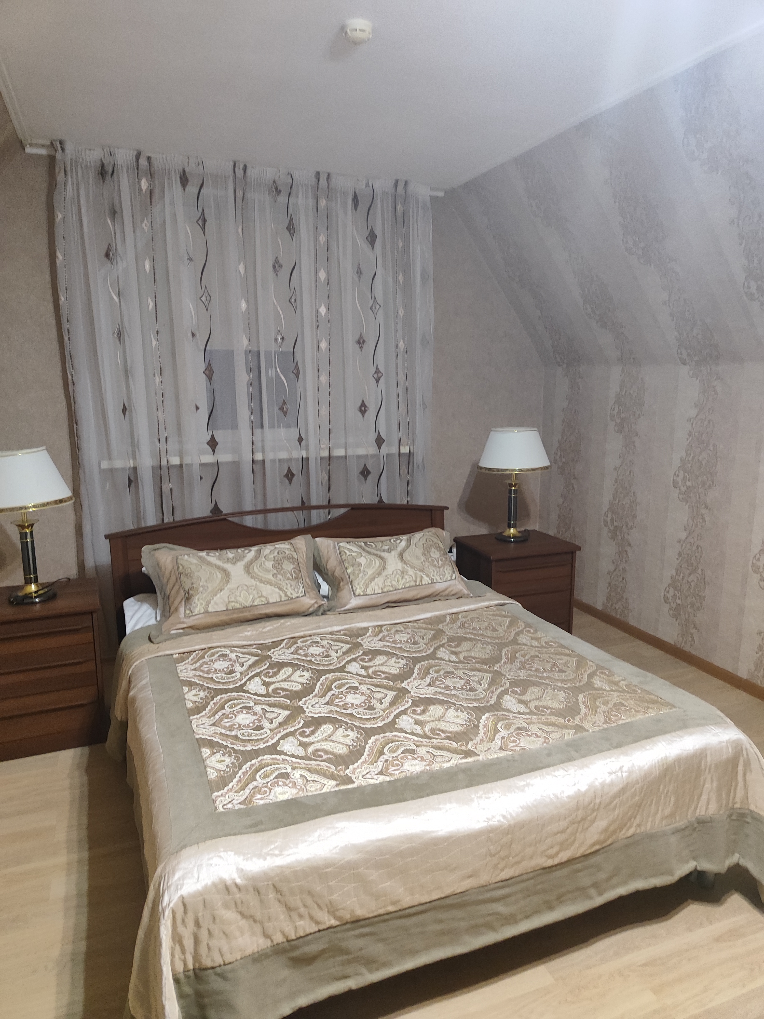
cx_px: 382
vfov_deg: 73.9
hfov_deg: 58.9
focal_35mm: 23
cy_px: 510
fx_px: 677
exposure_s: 1/33
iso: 2106
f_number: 1.88
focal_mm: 5.59
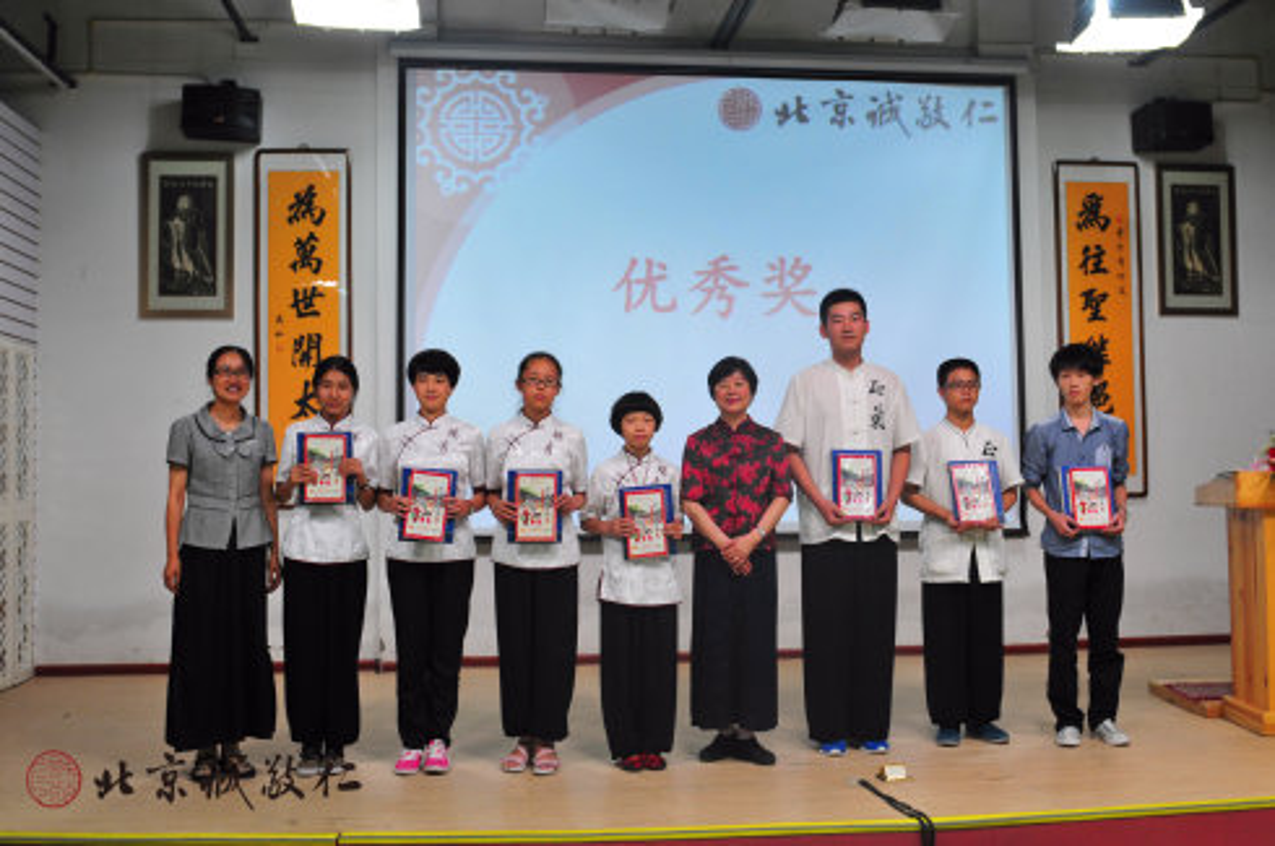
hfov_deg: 53.2
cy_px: 423
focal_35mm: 36
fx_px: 1273
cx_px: 638
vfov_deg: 36.8
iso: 500
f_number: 3.5
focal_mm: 24
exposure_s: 1/50
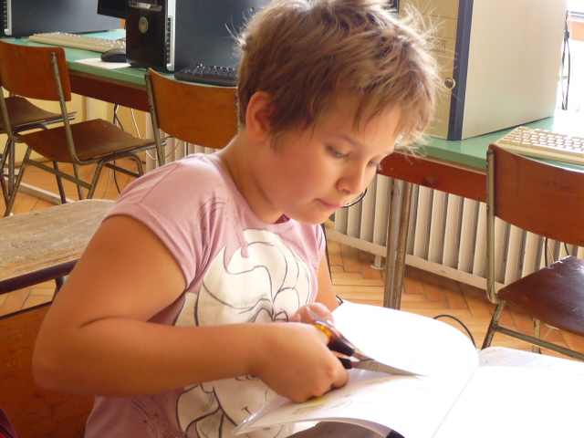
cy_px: 219
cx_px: 292
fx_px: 1063
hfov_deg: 30.7
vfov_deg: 23.3
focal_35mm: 63
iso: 100
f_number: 3
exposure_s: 1/50
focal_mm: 6.4
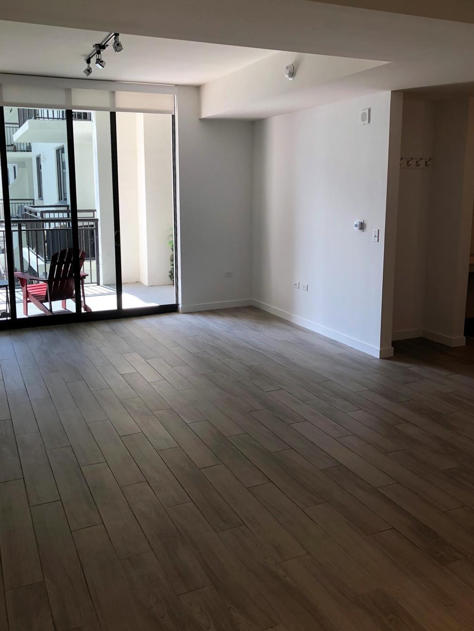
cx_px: 224
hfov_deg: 45.4
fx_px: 566
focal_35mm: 31
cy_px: 288
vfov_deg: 58.3
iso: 40
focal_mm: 3.99
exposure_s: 1/120
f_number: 1.8
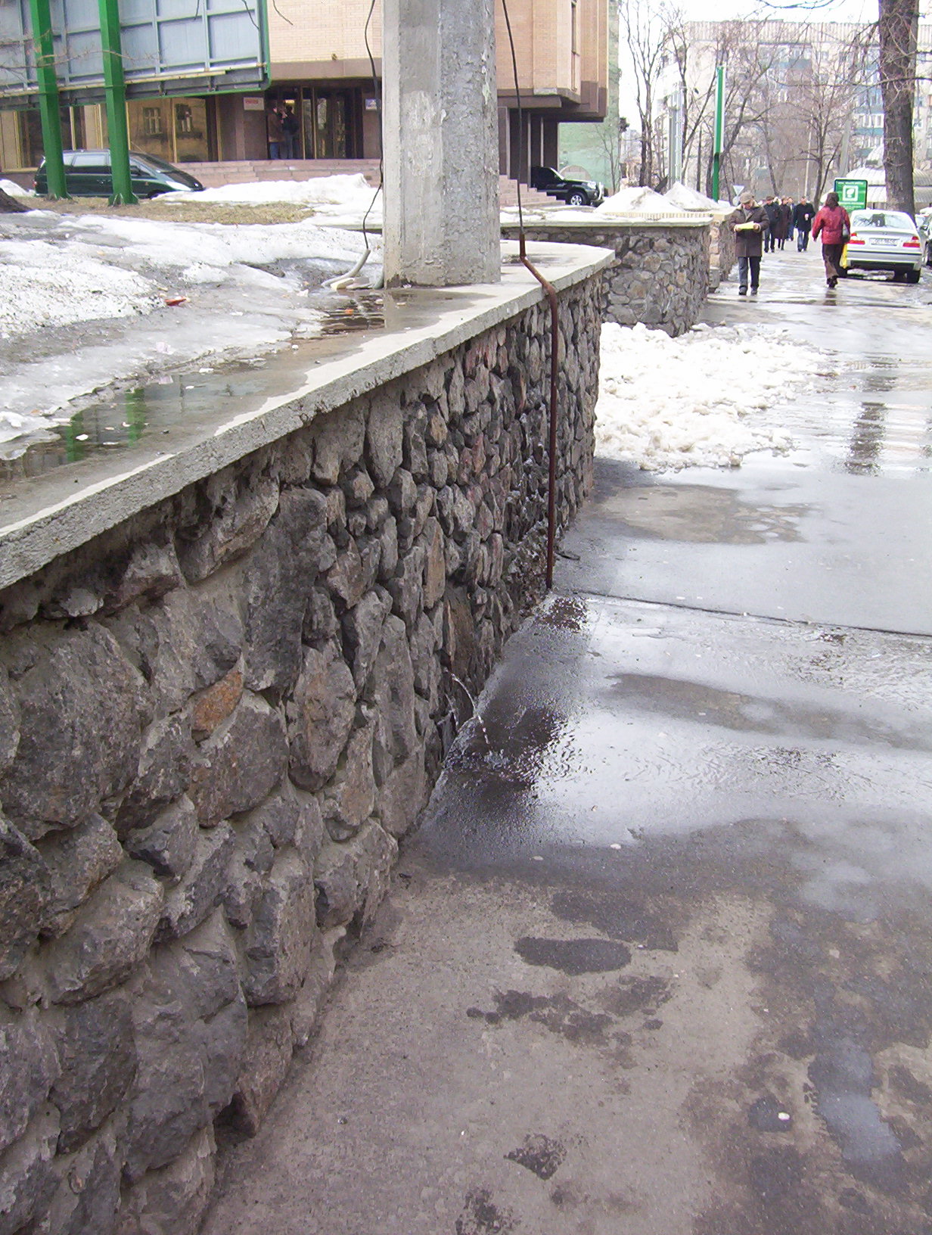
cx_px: 466
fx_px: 1537
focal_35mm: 43
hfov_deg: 33.7
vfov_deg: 43.8
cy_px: 618
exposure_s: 1/354
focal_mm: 5.77
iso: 100
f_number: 2.73
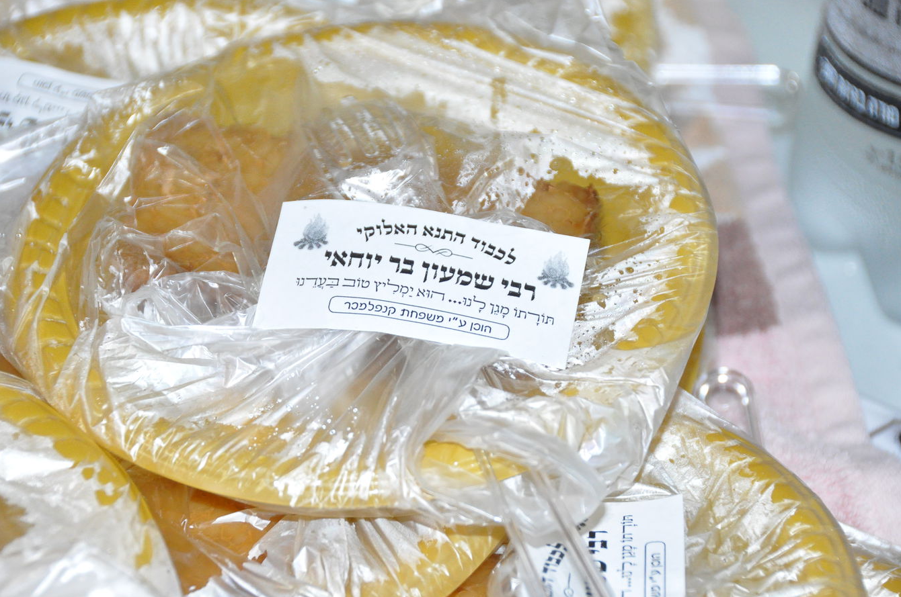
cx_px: 437
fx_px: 3523
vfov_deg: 9.7
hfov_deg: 14.6
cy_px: 292
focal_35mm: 141
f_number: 5.3
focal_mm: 90
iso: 3200
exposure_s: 1/125
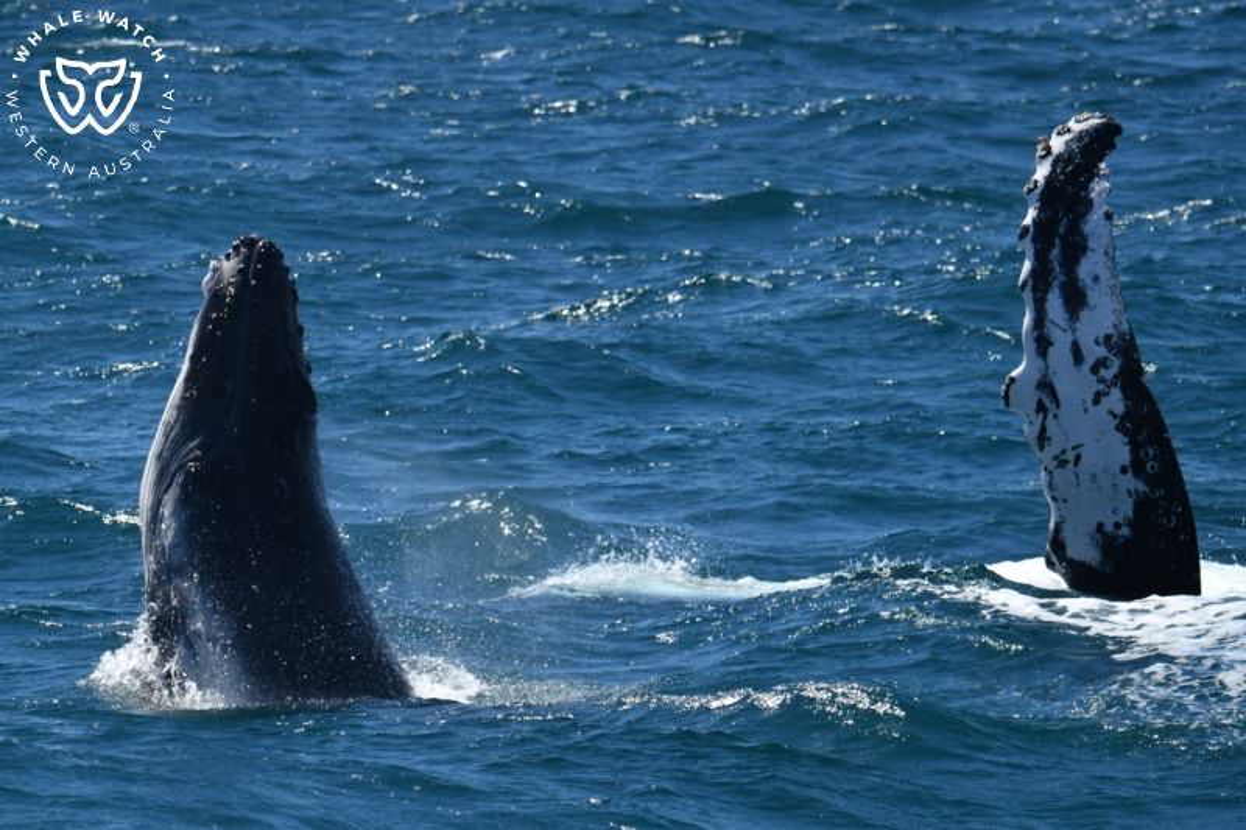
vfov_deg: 5.1
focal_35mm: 270
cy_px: 415
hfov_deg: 7.6
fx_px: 9342
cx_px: 623
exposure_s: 1/8000
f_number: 5.6
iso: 900
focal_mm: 270
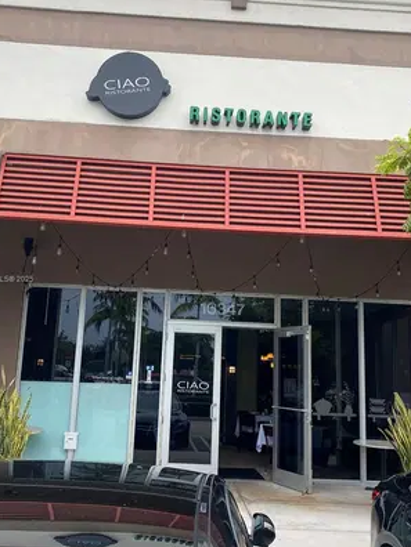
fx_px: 554
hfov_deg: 40.7
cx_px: 198
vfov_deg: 52.6
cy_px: 280
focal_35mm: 35
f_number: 1.8
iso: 32
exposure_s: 1/606
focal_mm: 4.25
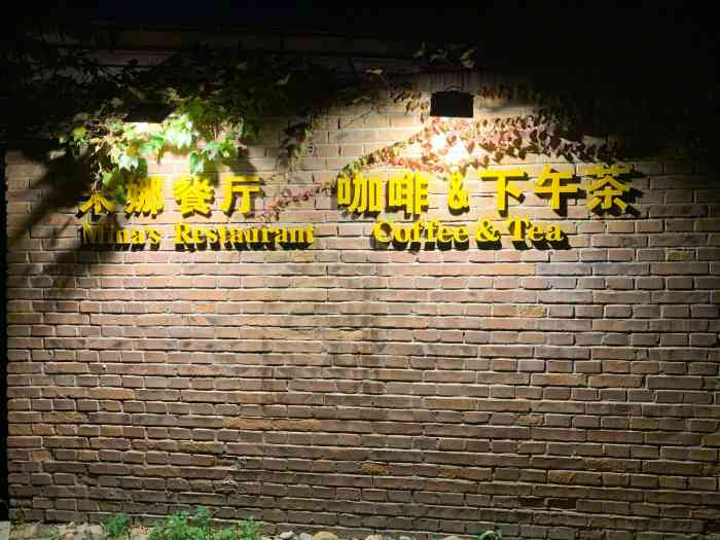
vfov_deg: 53.1
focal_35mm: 26
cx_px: 360
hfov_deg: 67.3
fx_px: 541
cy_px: 270
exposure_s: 1/42
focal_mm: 4.25
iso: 400
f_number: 1.8
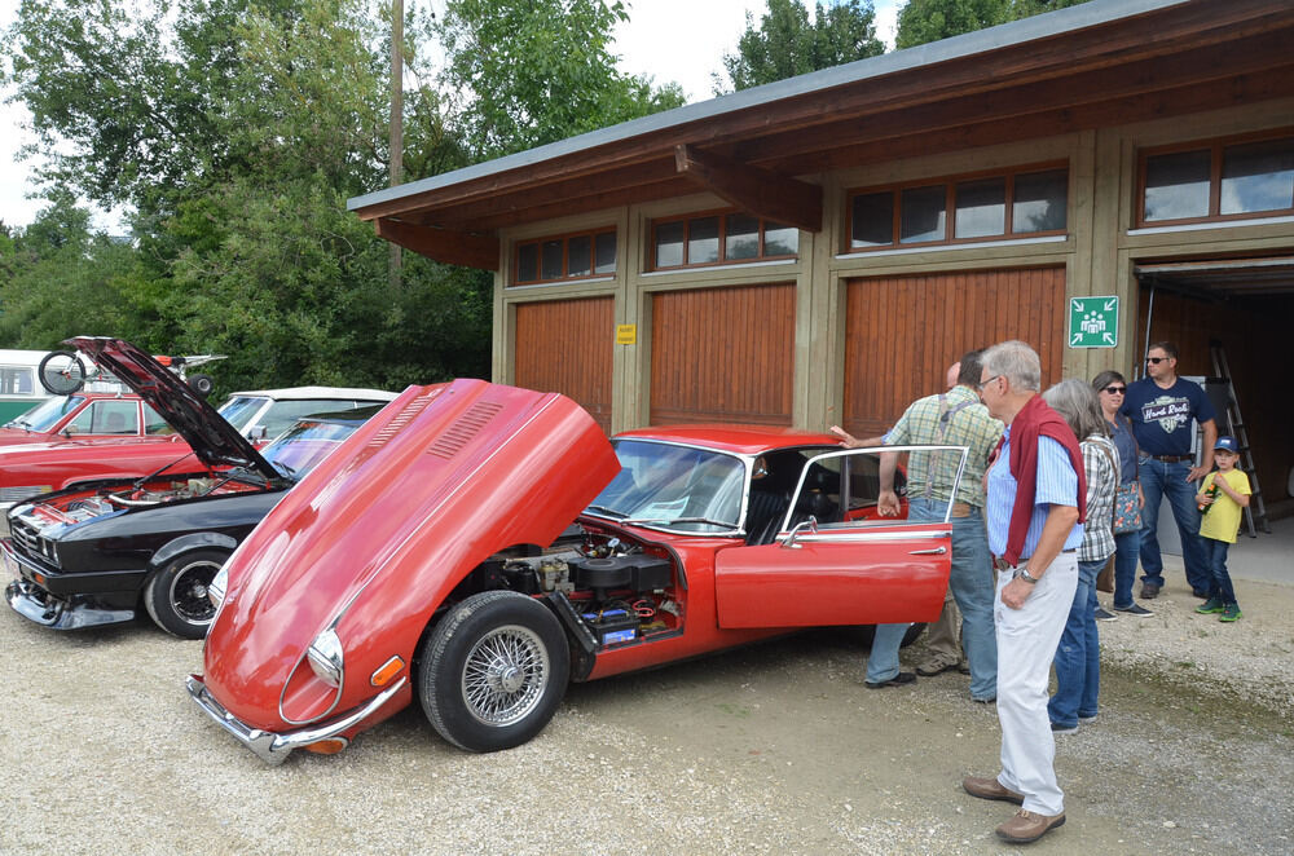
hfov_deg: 67.5
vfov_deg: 47.7
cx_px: 647
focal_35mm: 27
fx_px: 968
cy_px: 428
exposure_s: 1/250
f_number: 8
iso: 200
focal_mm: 18
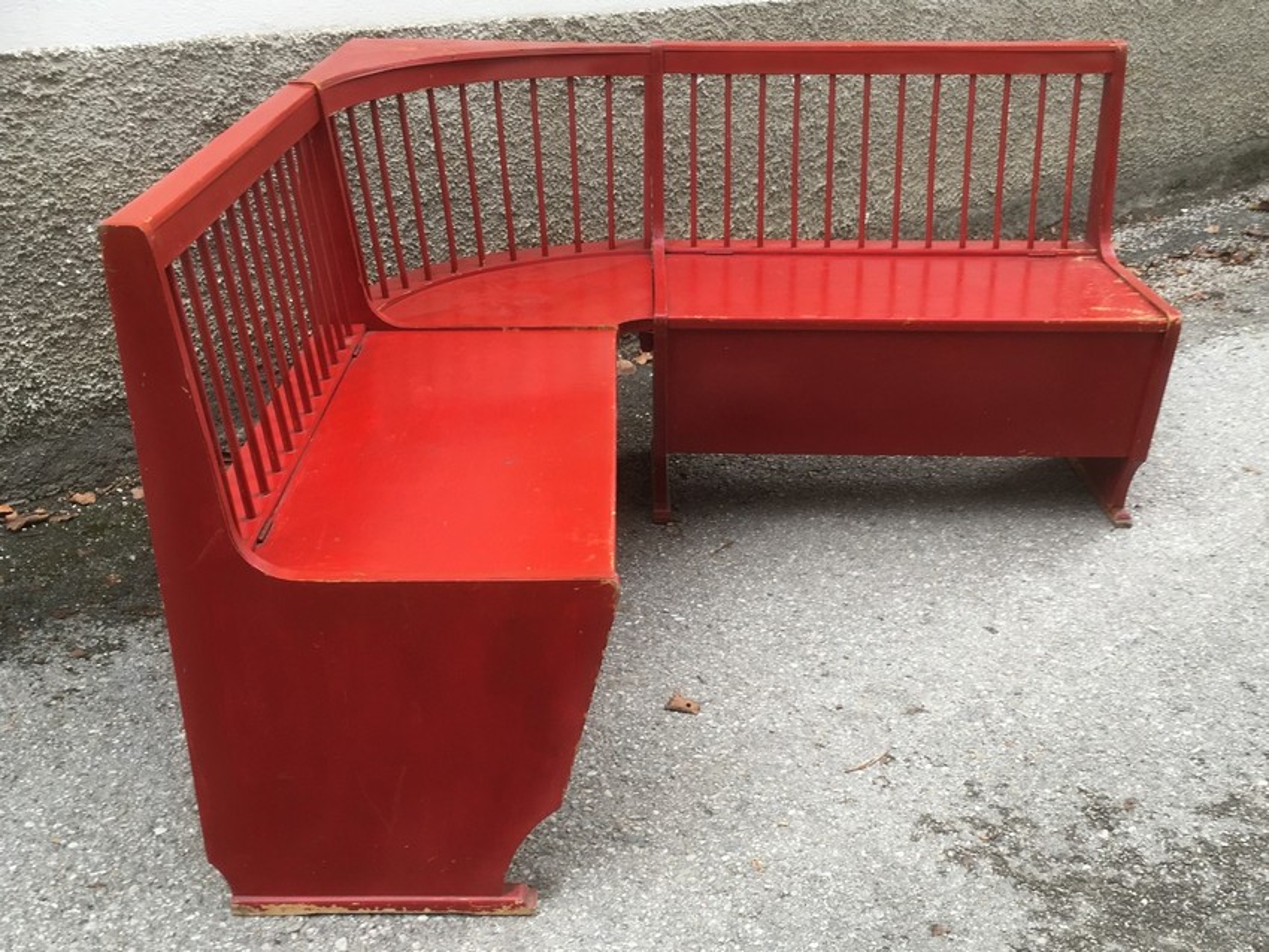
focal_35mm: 29
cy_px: 476
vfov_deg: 48.2
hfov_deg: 61.6
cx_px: 634
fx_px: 1063
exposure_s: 1/100
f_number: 2.2
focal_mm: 4.15
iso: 25
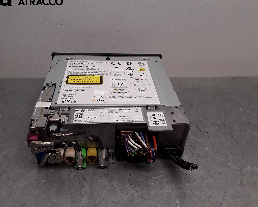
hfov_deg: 58.7
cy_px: 104
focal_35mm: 30
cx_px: 120
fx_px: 229
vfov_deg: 48.5
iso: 100
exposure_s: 1/302
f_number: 1.9
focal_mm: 2.91
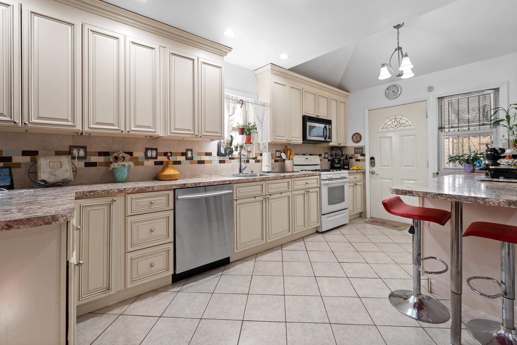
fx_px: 215
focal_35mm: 15
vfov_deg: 77.2
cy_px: 160
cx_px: 261
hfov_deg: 100.4
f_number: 8
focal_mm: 14
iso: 200
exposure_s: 1/3
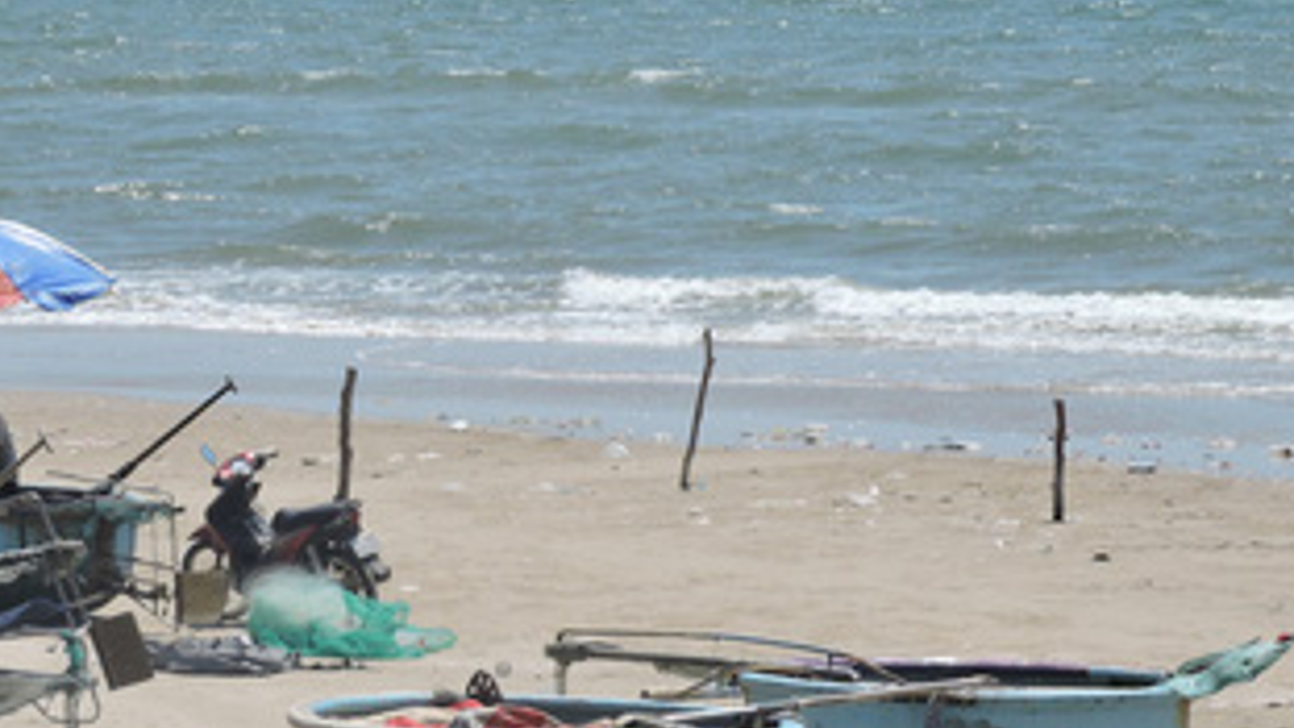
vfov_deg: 4.8
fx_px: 8750
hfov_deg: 8.5
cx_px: 416
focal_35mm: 255
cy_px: 335
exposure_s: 1/800
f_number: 5
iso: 100
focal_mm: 24.2
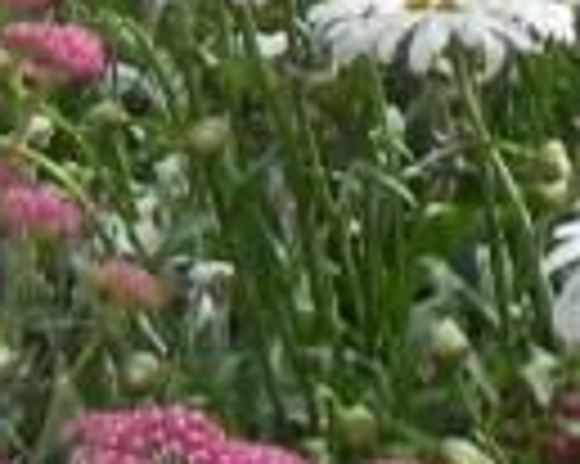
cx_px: 872
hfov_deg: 8.1
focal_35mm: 233
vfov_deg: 6.3
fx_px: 3997
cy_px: -662
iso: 160
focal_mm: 5.4
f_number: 7
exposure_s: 1/309
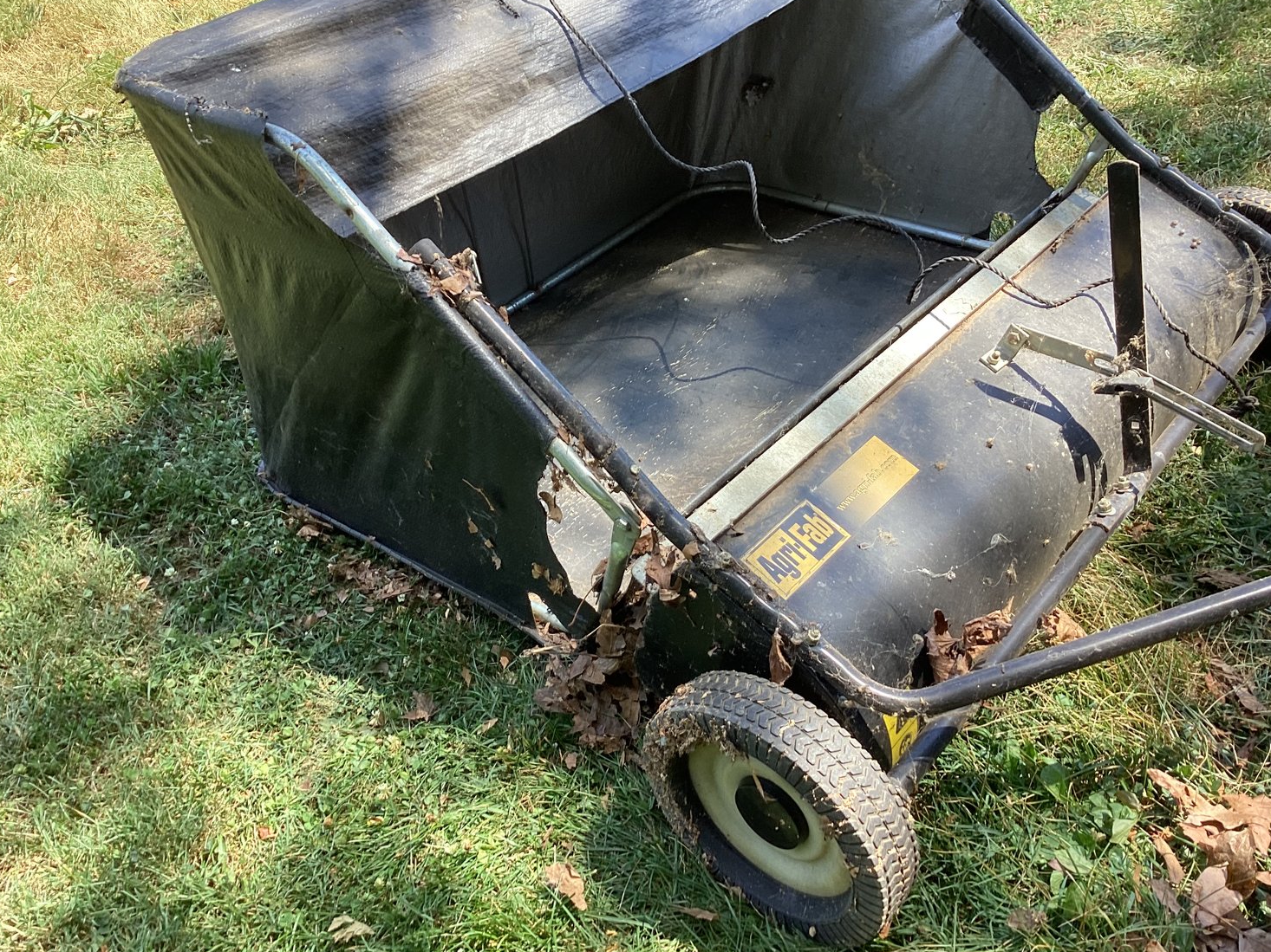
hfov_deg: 56.8
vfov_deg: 44.1
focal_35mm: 32
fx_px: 1175
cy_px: 481
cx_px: 632
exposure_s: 1/108
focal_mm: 3.3
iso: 25
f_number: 2.4
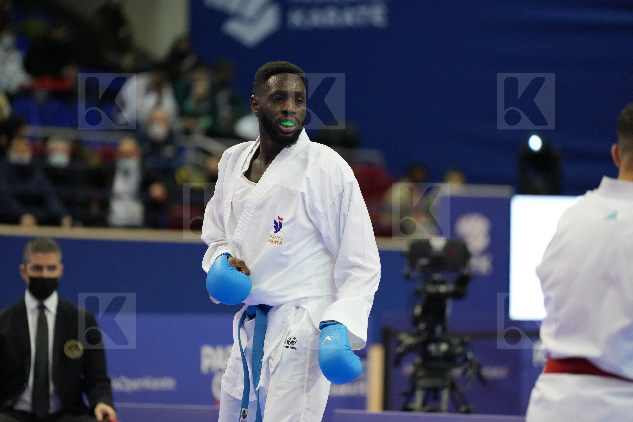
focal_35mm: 200
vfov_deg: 6.9
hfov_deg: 10.3
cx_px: 316
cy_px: 211
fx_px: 3516
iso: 4000
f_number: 2.8
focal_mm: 200
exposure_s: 1/1000
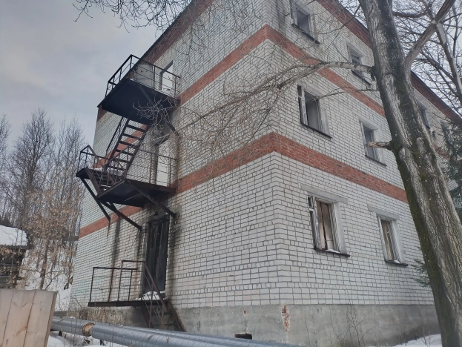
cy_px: 174
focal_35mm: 25
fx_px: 334
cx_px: 231
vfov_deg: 54.9
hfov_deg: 69.4
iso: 50
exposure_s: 1/153
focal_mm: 4.71
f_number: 1.7
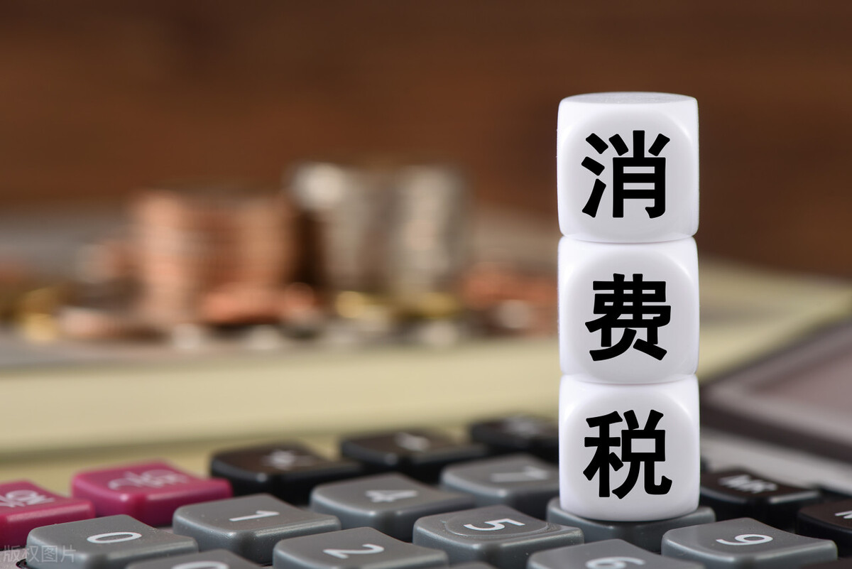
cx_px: 426
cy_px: 284
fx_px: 2486
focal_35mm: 105
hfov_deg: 19.4
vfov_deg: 13.1
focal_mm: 105
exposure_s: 1/160
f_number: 10
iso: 100
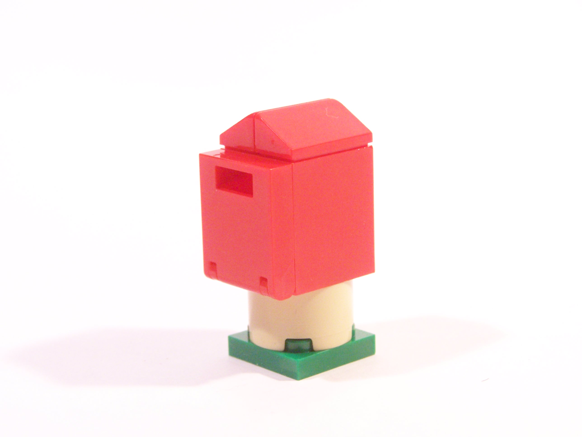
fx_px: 1580
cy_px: 218
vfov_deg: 15.7
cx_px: 291
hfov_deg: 20.9
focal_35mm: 94
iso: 400
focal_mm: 15.6
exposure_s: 1/30
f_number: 3.6
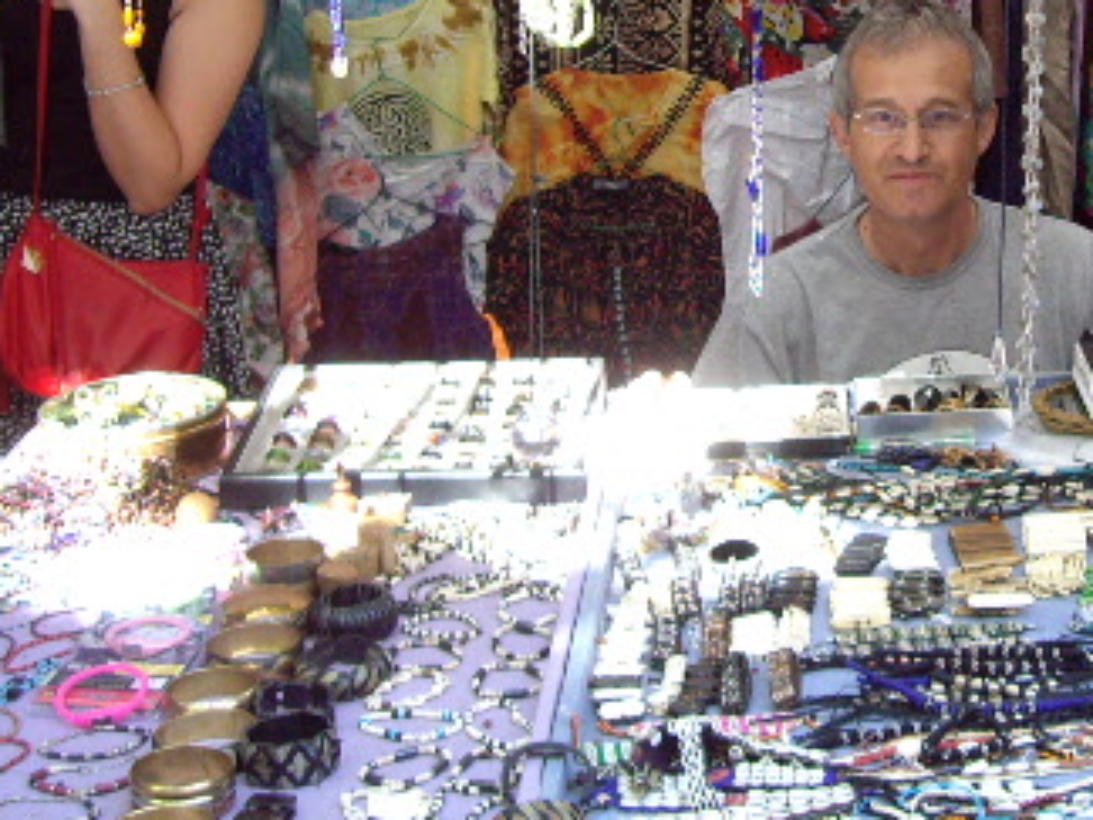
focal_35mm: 75
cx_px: 891
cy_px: 64
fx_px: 2368
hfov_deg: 25.5
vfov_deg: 19.2
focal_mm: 6.2
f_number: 2.7
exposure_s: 1/50
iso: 200
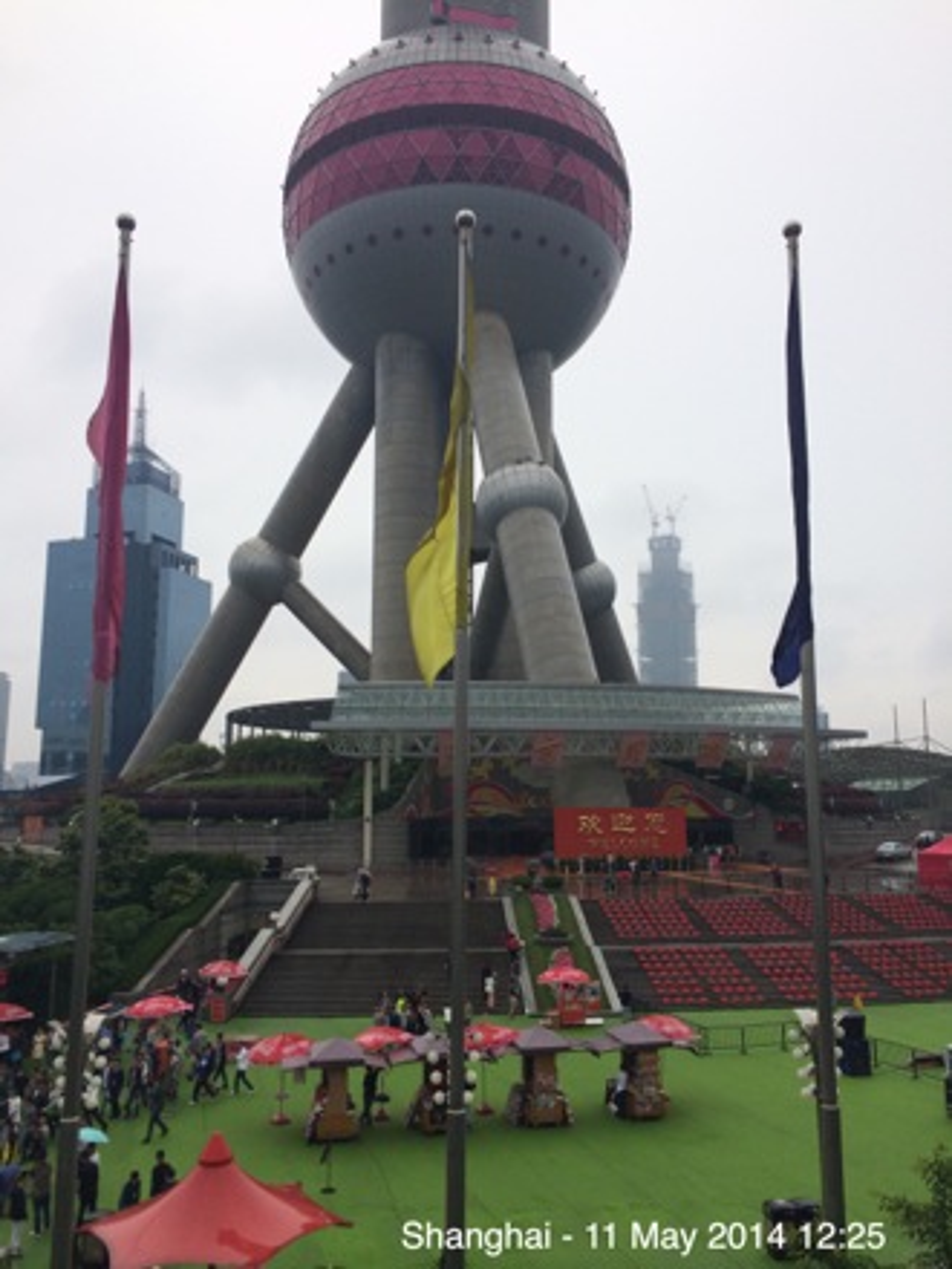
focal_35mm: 30
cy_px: 634
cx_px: 476
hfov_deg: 46.8
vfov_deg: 60.0
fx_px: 1100
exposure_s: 1/2564
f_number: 2.2
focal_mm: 4.12
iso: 40
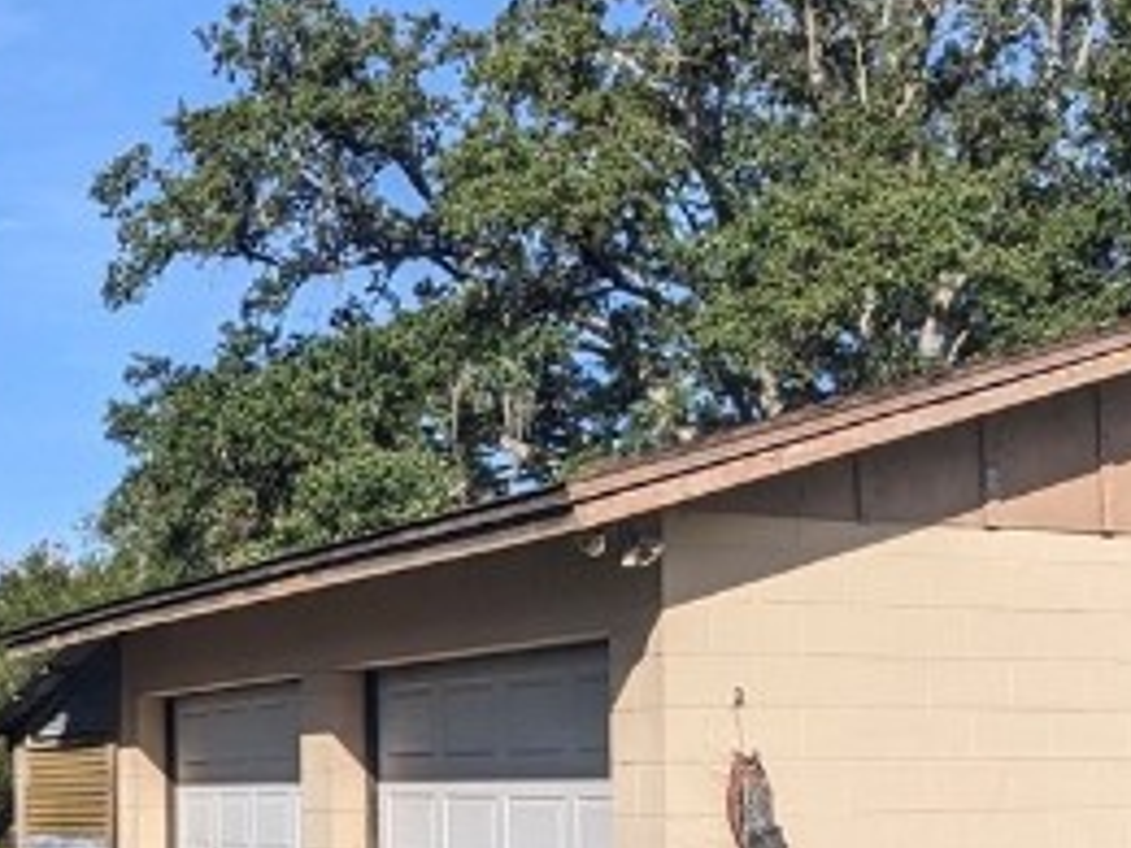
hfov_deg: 30.6
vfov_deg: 23.0
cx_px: 422
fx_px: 2058
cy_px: 648
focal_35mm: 63
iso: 37
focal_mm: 2.22
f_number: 2.2
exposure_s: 1/1546
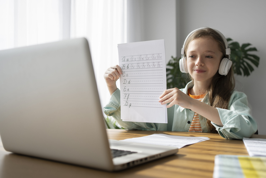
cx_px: 133
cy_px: 89
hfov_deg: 54.4
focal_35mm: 35
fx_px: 259
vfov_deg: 37.9
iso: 125
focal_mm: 35
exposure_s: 1/500
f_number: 2.8
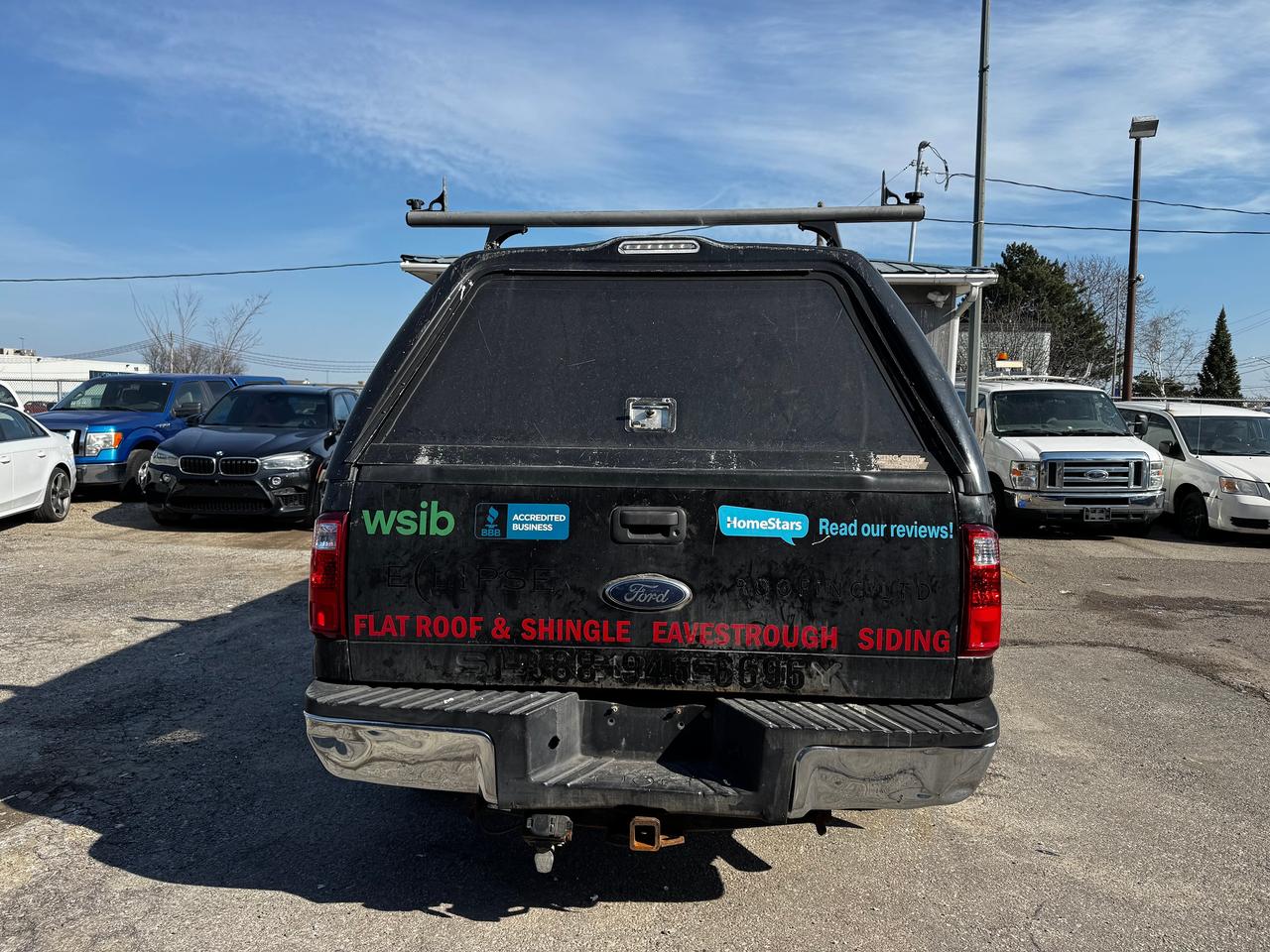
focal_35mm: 24
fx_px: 881
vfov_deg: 56.8
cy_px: 476
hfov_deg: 71.6
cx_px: 635
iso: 80
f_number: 1.78
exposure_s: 1/3597
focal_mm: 6.76
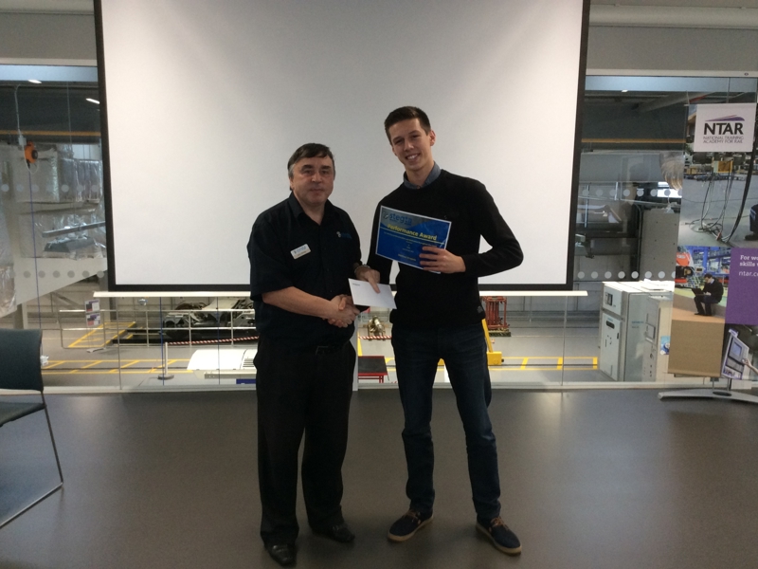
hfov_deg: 56.8
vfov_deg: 44.2
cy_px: 284
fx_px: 701
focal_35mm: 32
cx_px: 379
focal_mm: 3.3
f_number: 2.4
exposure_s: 1/25
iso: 80
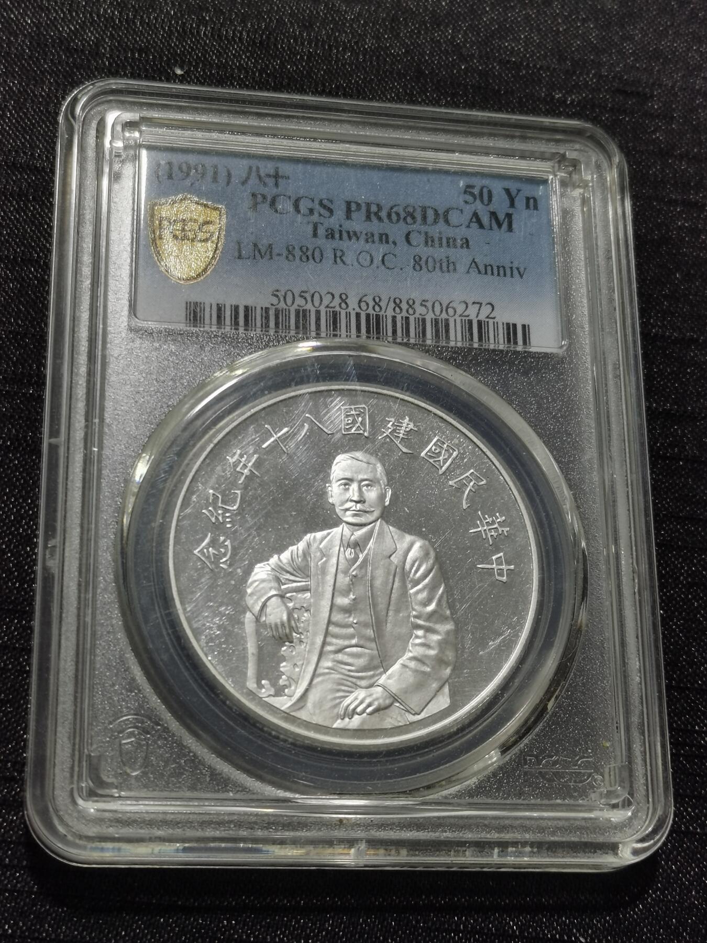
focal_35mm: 61
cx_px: 354
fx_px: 1661
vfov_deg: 31.7
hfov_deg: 24.0
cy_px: 472
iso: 50
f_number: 1.8
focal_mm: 5.58
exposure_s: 1/120
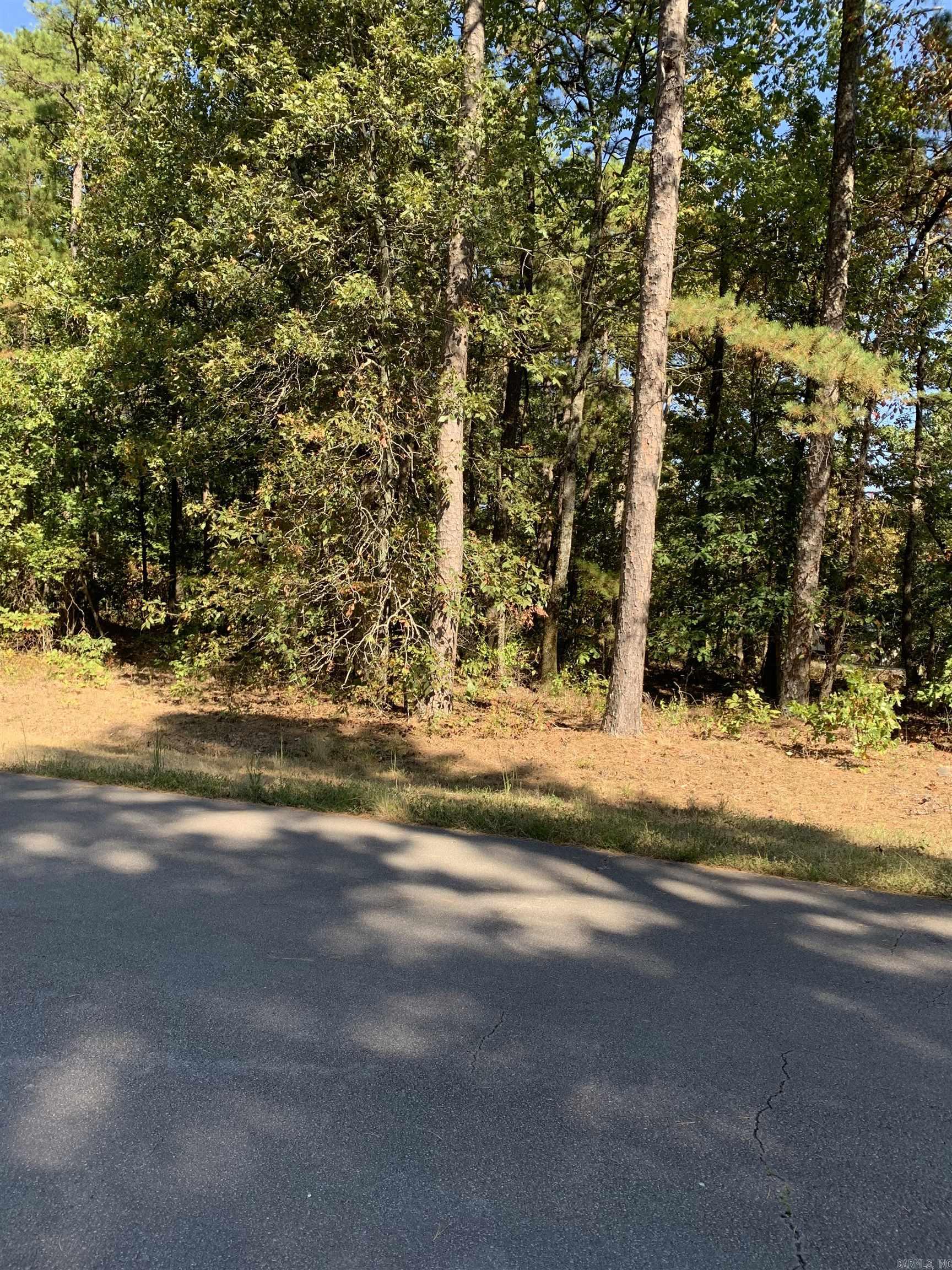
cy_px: 635
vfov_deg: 67.3
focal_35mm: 26
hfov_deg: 53.1
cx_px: 476
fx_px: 953
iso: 25
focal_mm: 4.25
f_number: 1.8
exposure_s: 1/367
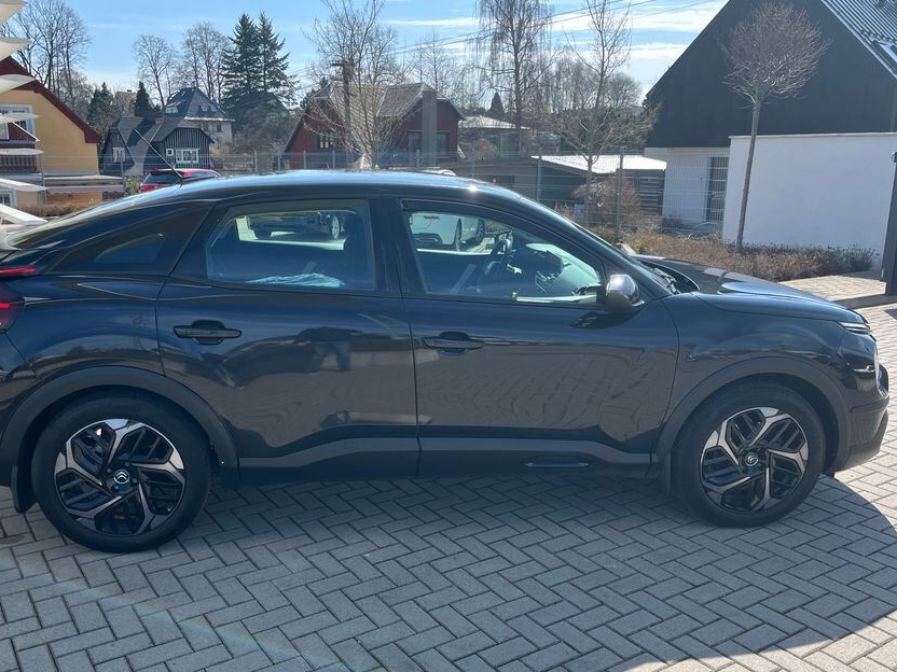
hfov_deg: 56.7
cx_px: 406
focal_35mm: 32
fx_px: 829
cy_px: 379
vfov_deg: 44.1
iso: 50
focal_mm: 5.1
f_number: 1.6
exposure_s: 1/1266
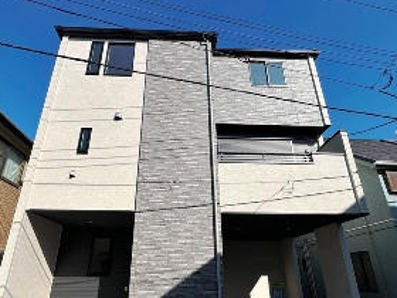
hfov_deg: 81.6
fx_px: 229
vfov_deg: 64.6
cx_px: 183
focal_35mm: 20
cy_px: 193
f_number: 2.2
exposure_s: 1/3861
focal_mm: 2.22
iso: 50
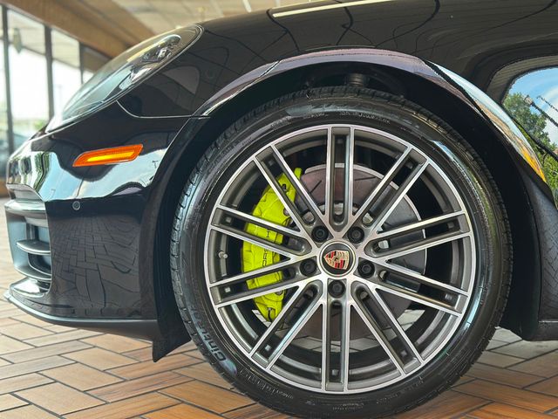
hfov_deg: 39.7
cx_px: 279
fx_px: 774
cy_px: 210
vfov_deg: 30.3
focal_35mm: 48
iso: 100
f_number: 1.78
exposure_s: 1/120
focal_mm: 6.86
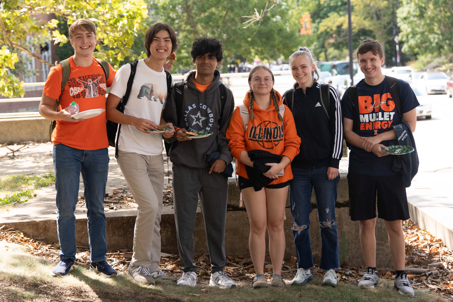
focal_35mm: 70
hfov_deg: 28.8
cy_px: 151
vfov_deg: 19.5
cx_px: 226
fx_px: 881
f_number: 4
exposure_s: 1/160
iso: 125
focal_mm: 70
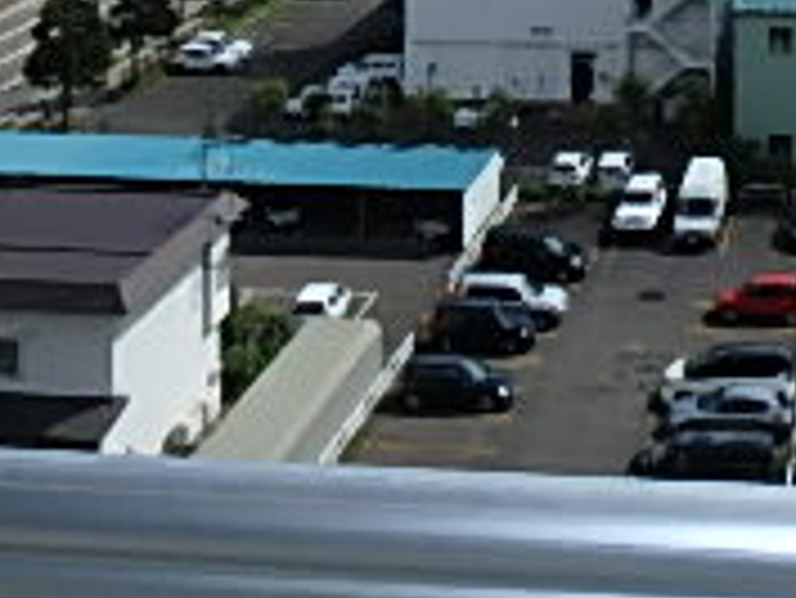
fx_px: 1749
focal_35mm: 76
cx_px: 778
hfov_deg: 24.6
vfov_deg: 17.0
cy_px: -369
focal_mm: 3.7
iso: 125
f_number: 6
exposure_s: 1/640
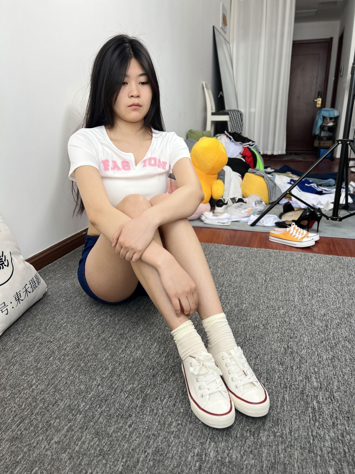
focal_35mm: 26
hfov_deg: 53.1
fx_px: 356
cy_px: 237
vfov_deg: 67.3
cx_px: 178
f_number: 1.5
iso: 40
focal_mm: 5.7
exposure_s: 1/121
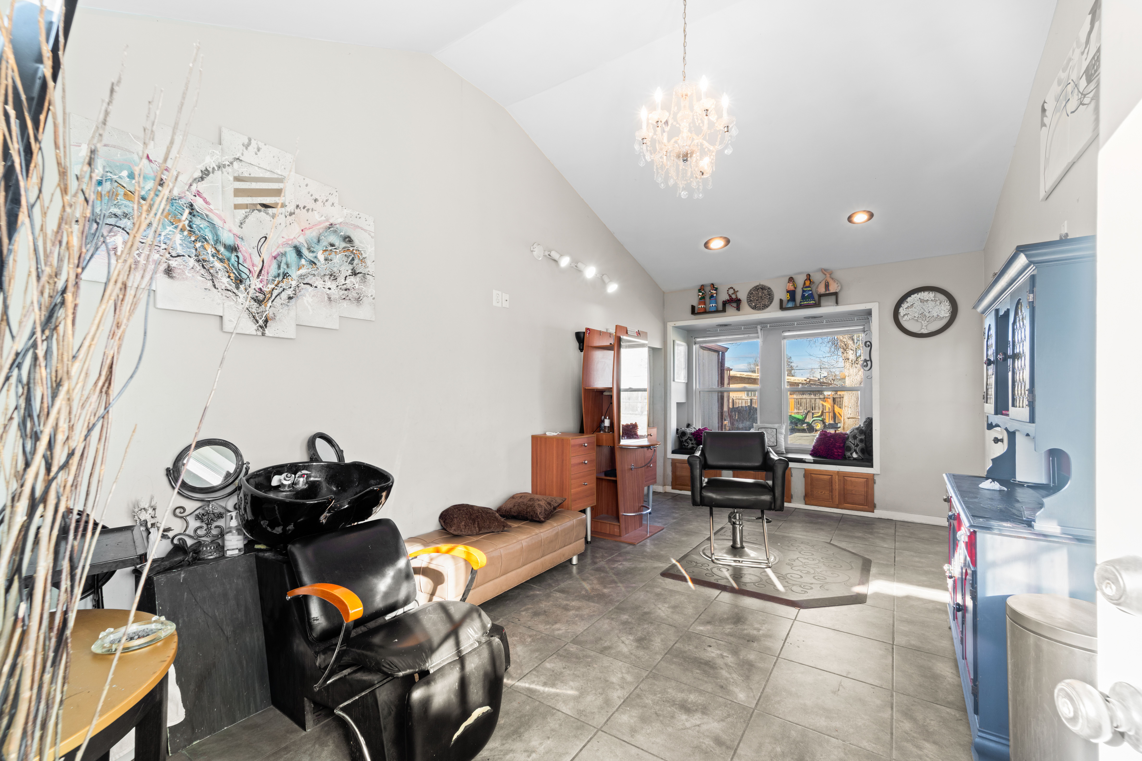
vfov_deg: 81.2
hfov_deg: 104.3
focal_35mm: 14
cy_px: 380
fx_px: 444
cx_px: 571
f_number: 11
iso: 200
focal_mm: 14
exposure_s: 1/3
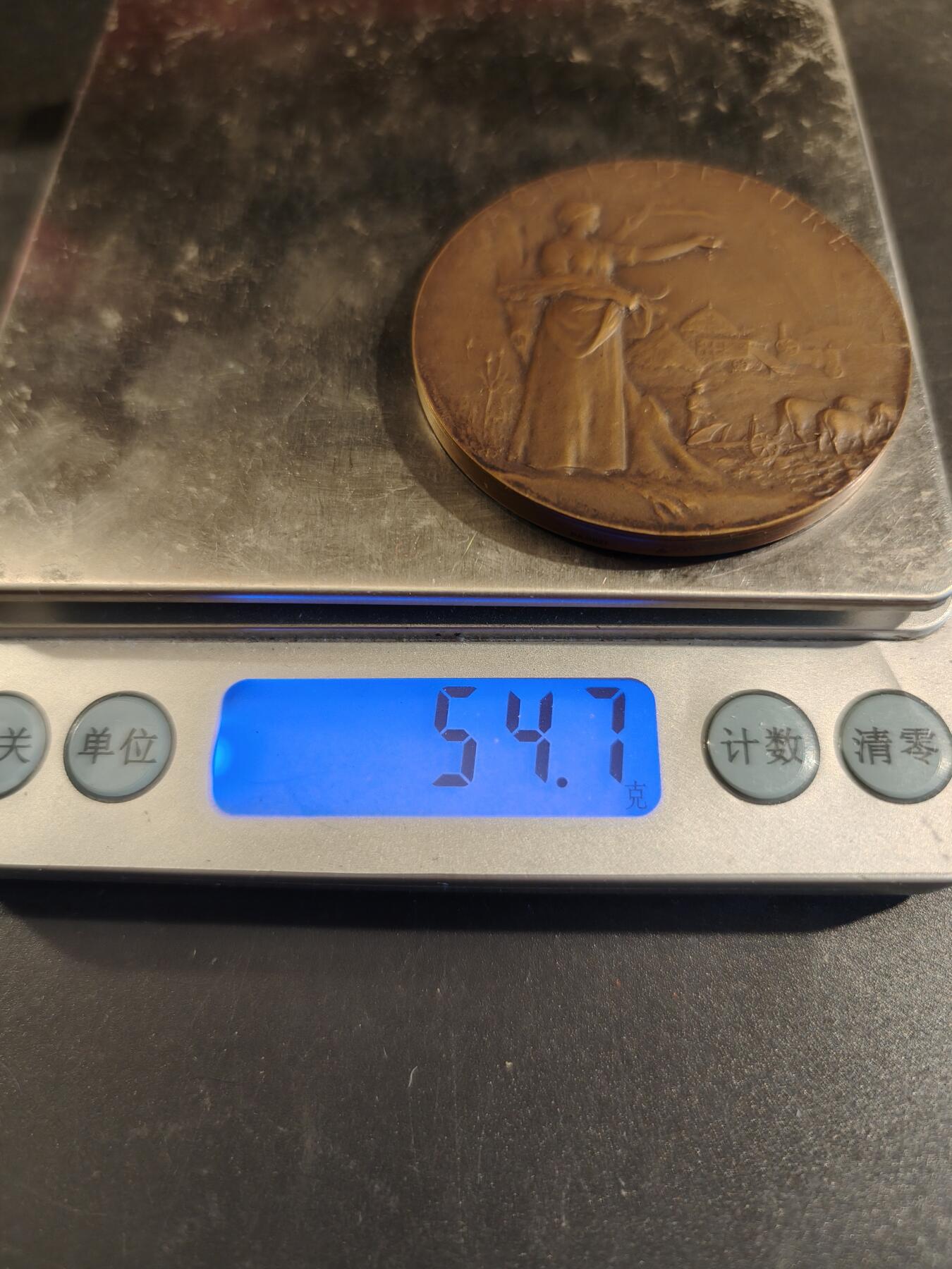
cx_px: 476
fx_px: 843
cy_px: 634
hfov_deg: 58.9
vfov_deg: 73.9
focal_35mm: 23
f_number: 1.6
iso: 320
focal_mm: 6.06
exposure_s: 1/100
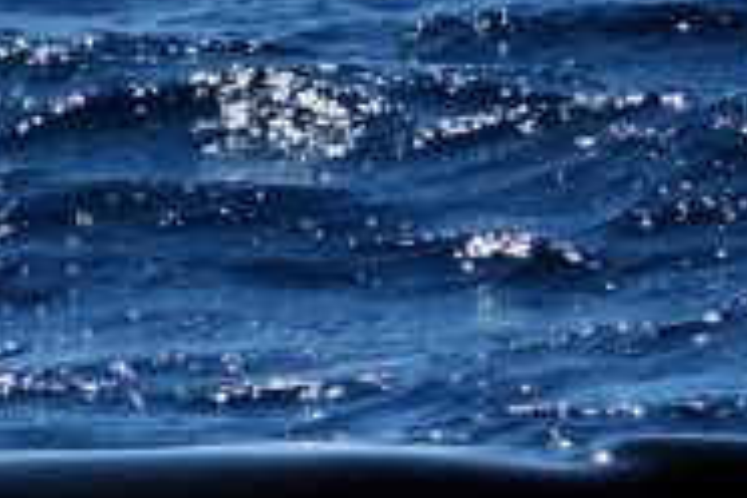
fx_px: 15188
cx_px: -229
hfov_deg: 2.8
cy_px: 717
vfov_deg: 1.9
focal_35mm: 732
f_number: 5.6
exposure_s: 1/8000
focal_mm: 170
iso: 640
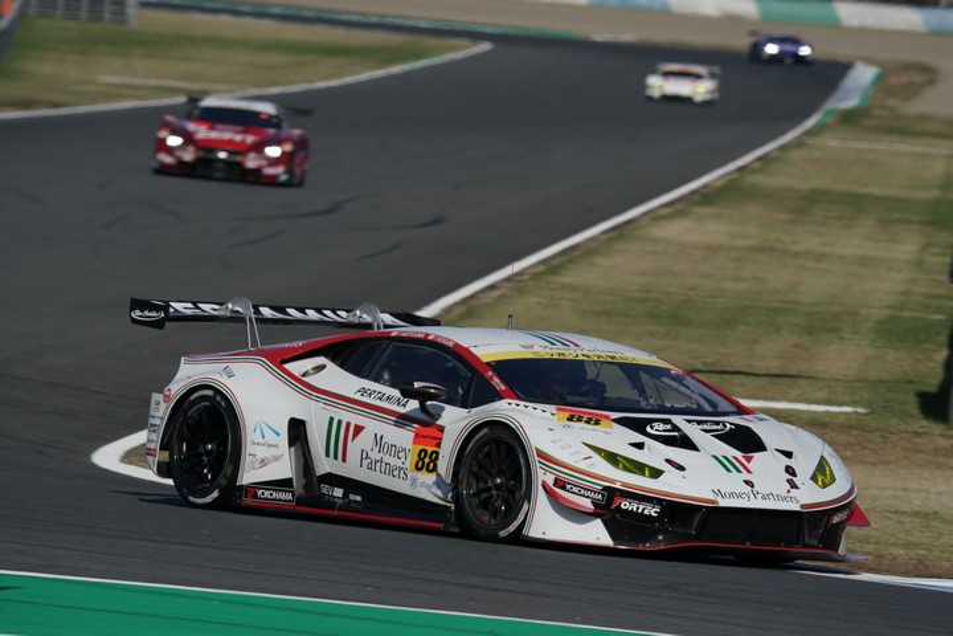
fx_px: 15882
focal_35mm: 600
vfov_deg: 2.3
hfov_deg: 3.4
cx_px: 476
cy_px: 318
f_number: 13
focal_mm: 600
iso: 200
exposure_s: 1/640
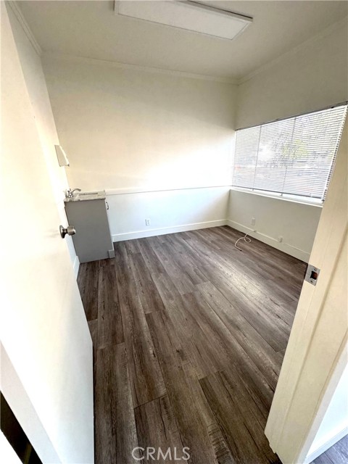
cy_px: 232
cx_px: 174
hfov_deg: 85.7
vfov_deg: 102.1
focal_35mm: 14
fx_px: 188
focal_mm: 2.22
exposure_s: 1/120
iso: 250
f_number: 2.2
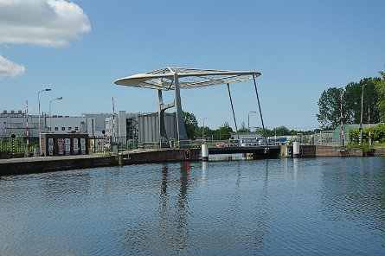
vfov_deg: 24.2
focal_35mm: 56
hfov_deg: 35.7
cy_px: 128
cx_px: 192
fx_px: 598
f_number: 6.7
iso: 100
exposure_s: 1/320
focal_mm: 37
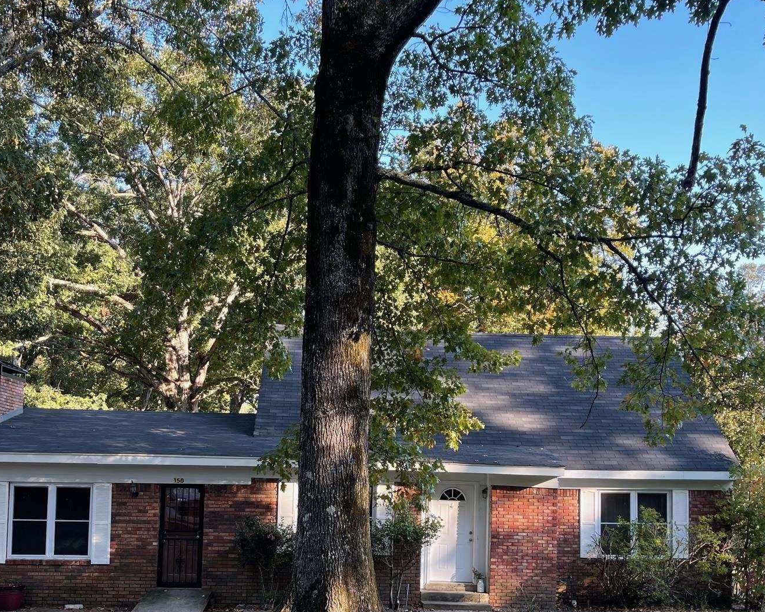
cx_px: 367
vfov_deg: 37.5
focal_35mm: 39
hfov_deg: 46.8
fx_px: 883
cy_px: 439
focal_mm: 5.1
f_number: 1.6
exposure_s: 1/206
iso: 32
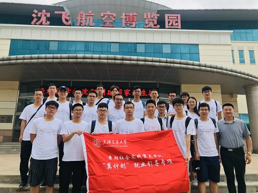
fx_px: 209
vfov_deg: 49.7
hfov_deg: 63.4
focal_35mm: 28
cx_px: 129
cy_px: 96
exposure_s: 1/760
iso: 20
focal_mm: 3.99
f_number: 1.8
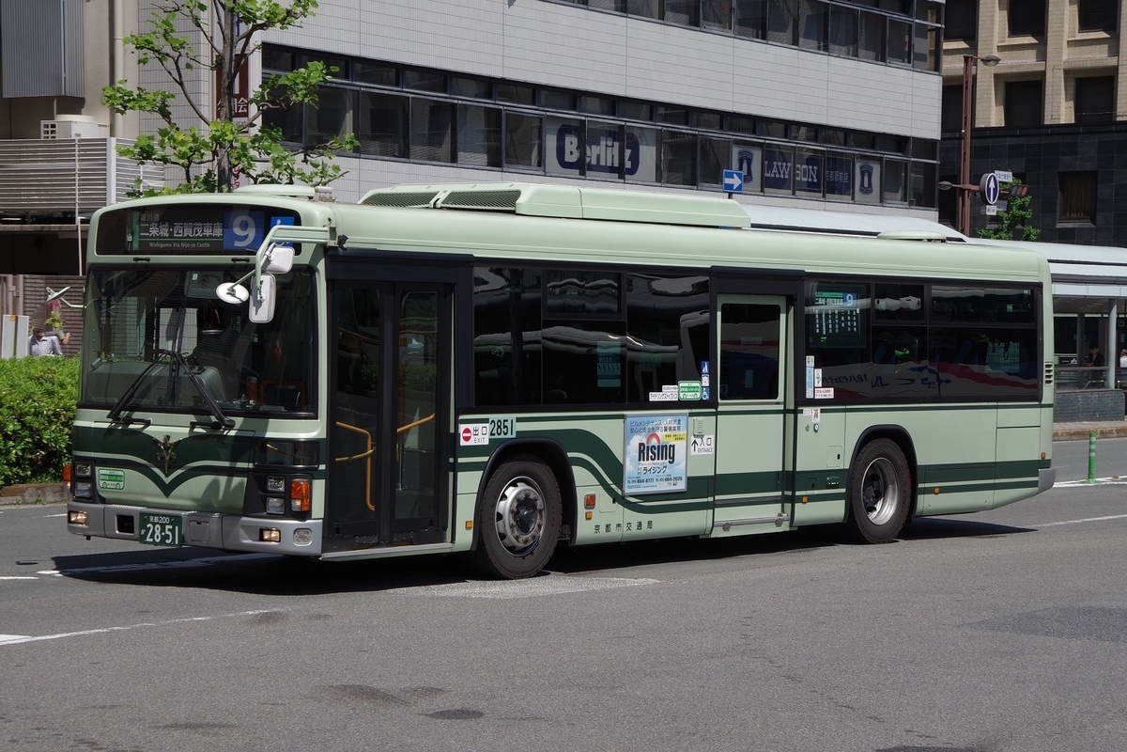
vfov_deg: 18.9
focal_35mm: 72
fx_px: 2254
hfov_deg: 28.1
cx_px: 564
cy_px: 376
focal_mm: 48
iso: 200
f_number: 11
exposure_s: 1/320
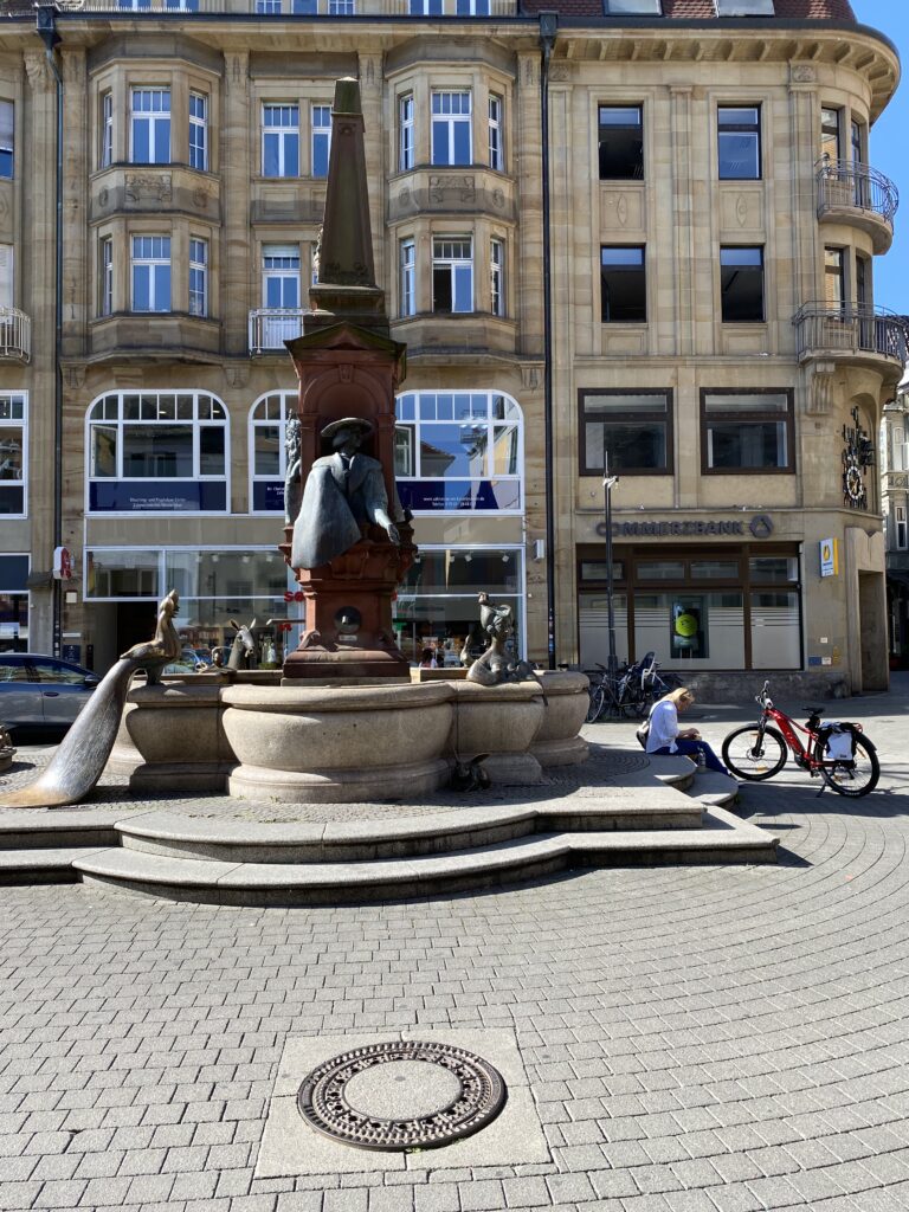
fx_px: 910
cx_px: 454
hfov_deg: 53.1
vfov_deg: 67.3
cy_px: 606
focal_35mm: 26
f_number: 1.8
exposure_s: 1/905
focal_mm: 4.25
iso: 32
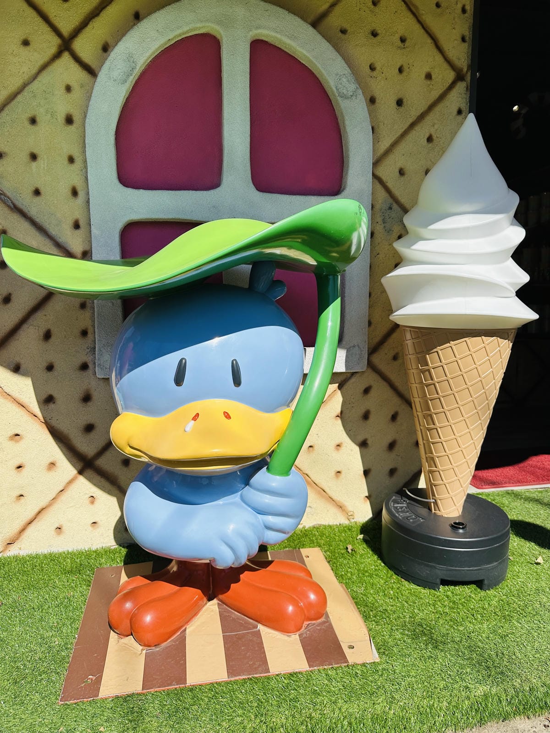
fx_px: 508
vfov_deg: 71.6
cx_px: 275
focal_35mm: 24
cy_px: 366
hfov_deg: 56.8
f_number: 1.78
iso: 80
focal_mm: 6.86
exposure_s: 1/7042
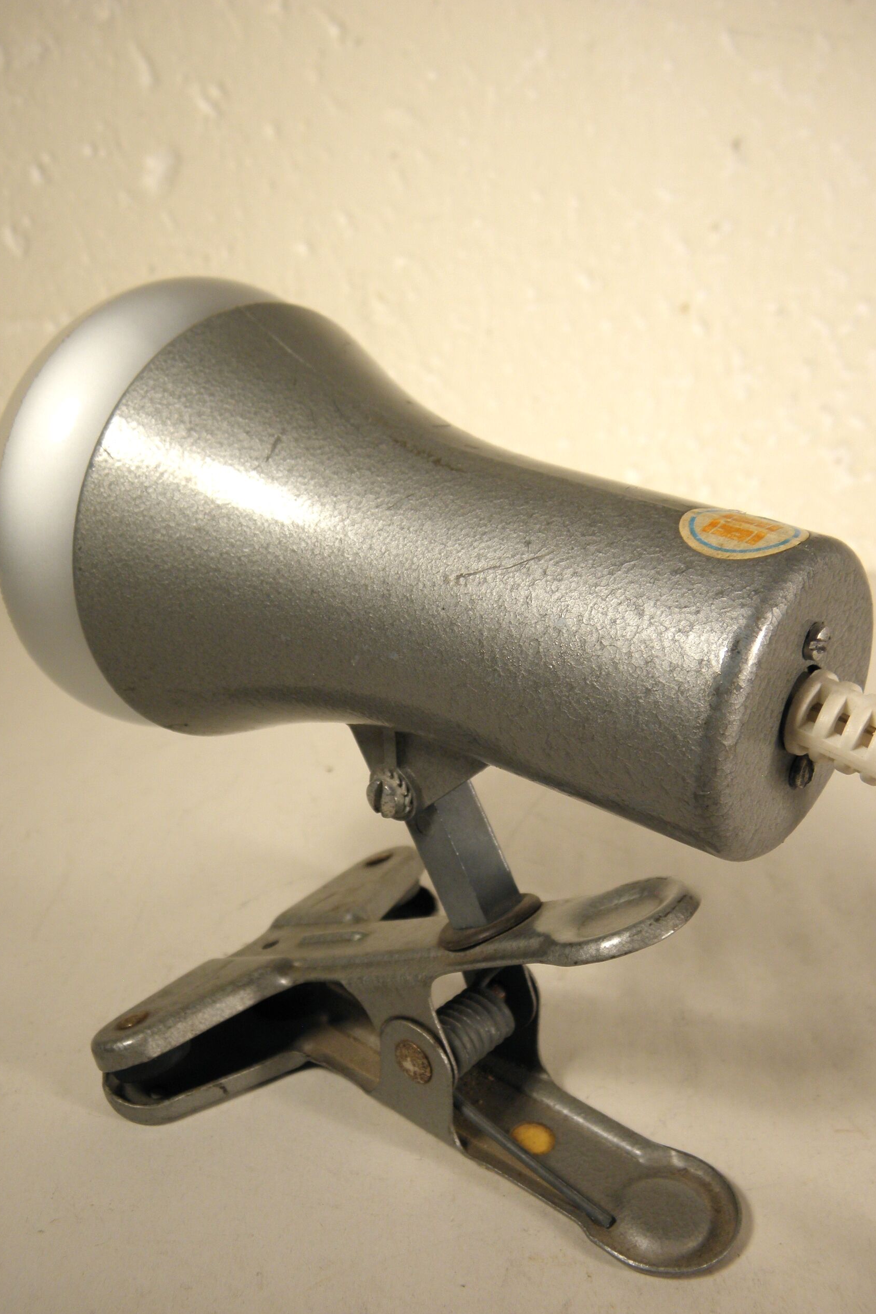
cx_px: 436
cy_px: 665
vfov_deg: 50.7
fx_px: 1387
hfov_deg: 35.1
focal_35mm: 38
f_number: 3.7
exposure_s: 1/100
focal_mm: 6.4
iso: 100
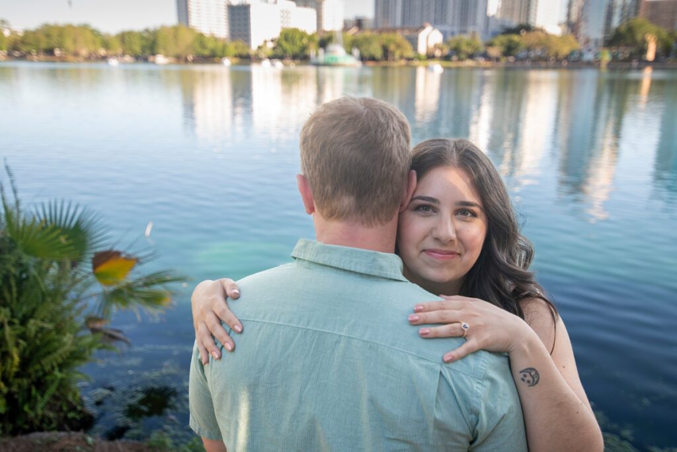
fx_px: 564
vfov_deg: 43.6
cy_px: 226
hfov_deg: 61.9
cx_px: 338
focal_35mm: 30
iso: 100
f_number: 2.8
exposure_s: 1/250
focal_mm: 30
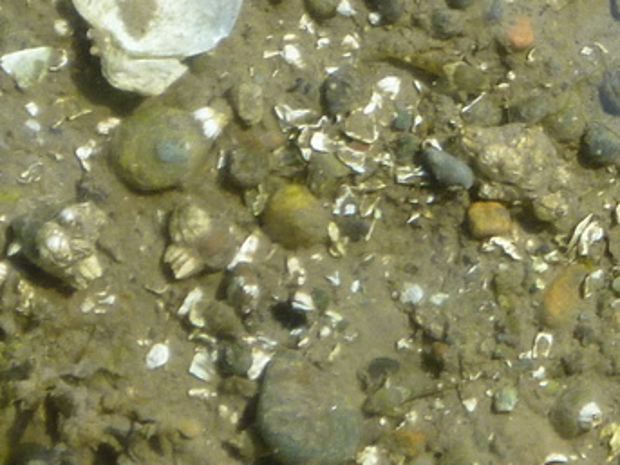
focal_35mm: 933
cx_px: 992
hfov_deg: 2.1
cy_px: 51
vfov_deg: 1.6
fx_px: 16705
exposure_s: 1/125
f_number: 5.9
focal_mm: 36
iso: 100
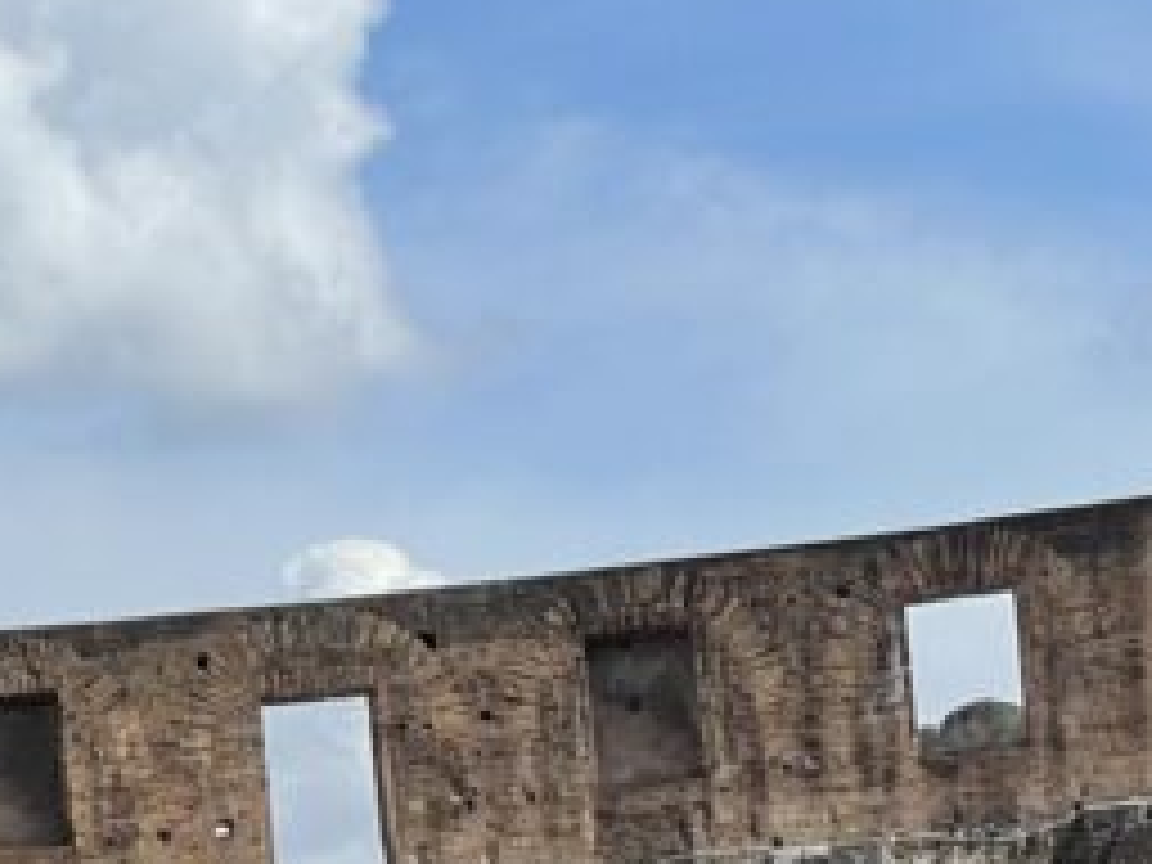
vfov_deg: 6.9
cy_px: 1616
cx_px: -598
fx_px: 6922
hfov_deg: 9.3
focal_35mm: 208
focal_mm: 6
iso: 25
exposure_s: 1/1916
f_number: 2
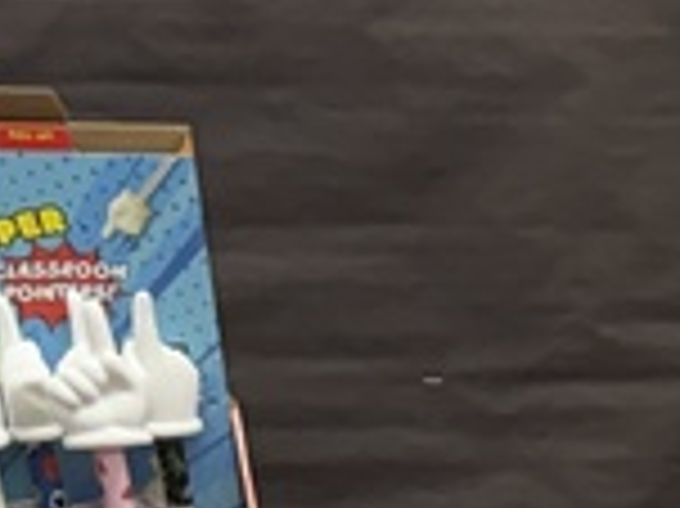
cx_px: 1671
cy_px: 1605
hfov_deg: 10.4
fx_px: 3199
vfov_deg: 7.7
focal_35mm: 163
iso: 160
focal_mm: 6.76
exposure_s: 1/120
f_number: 1.78
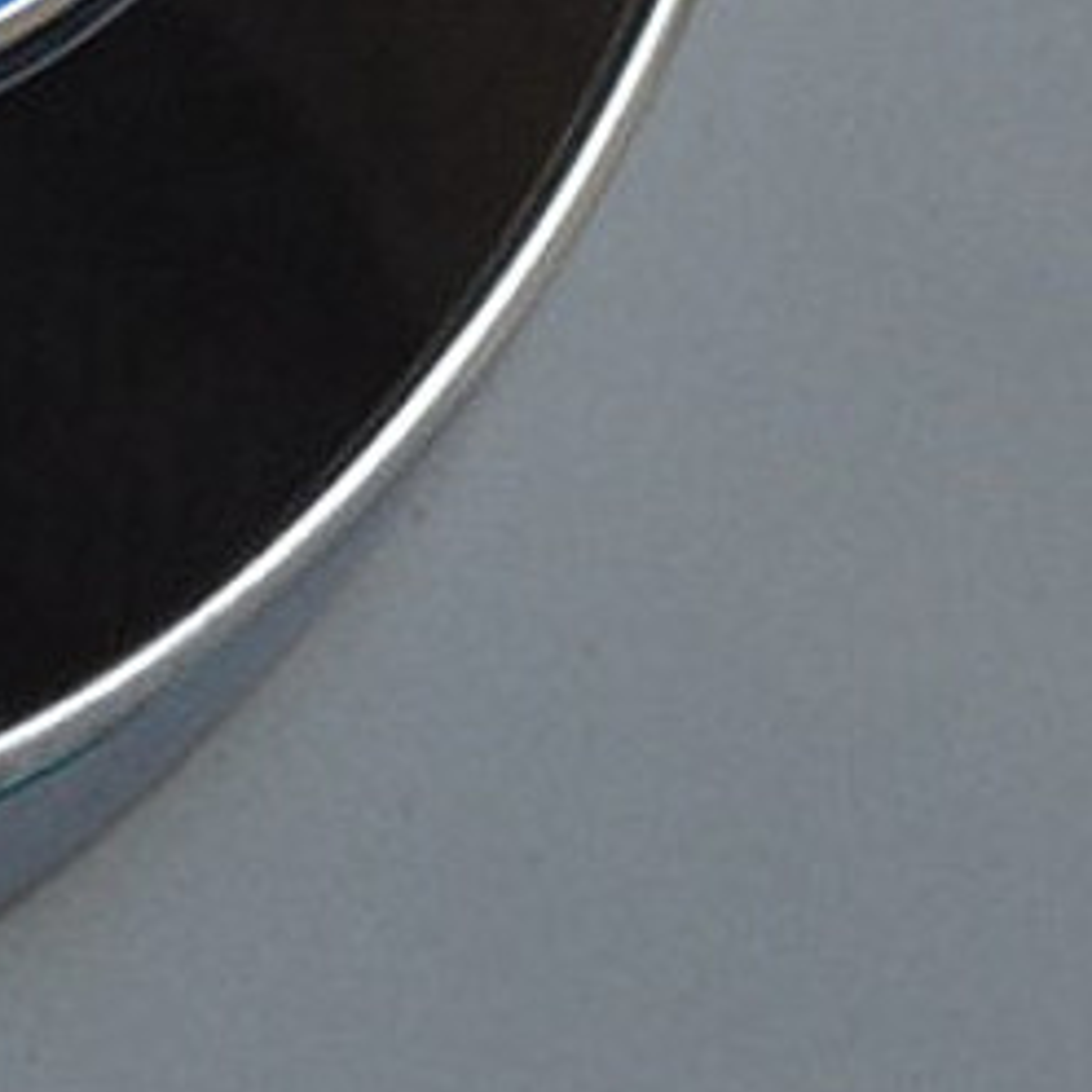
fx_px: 18309
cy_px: -1039
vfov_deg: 3.4
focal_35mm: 513
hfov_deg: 3.4
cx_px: -590
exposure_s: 1/125
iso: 400
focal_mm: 52
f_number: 9
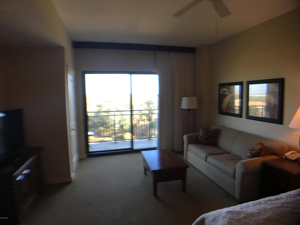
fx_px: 251
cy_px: 112
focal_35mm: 29
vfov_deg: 48.2
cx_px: 150
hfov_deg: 61.7
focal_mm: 4.15
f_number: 2.2
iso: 40
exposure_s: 1/30
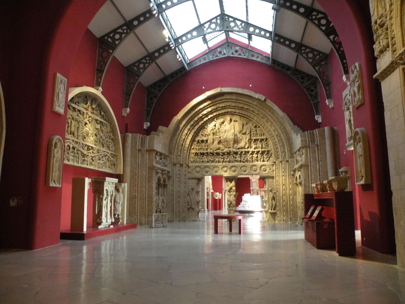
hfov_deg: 65.3
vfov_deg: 51.4
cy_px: 152
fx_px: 316
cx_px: 202
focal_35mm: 27
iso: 400
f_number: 2.8
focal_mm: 4.7
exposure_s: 1/33
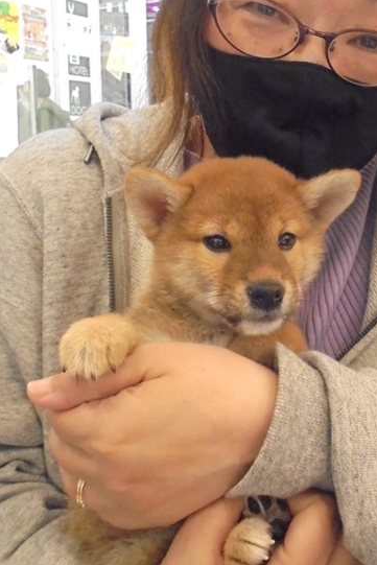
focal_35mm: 40
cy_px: 215
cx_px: 245
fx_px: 628
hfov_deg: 33.2
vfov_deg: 48.0
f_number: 3.5
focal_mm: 4.6
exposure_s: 1/100
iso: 800
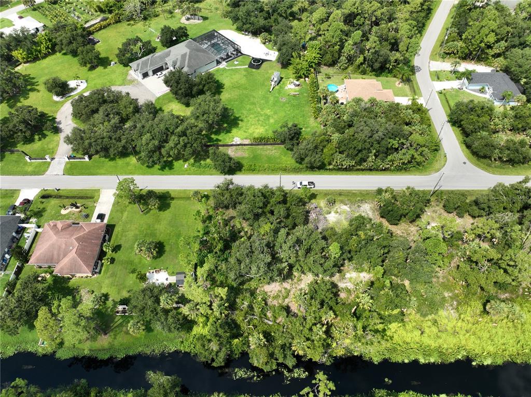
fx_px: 368
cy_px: 198
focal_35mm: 24
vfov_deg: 56.7
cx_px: 266
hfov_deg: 71.6
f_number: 2.8
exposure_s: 1/1250
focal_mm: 12.29
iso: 100
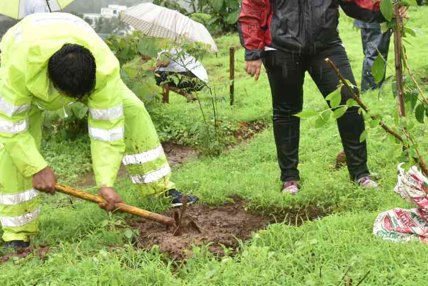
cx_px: 279
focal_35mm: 65
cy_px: 49
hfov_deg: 30.8
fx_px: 773
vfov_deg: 20.6
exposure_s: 1/200
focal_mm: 38
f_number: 7.1
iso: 800
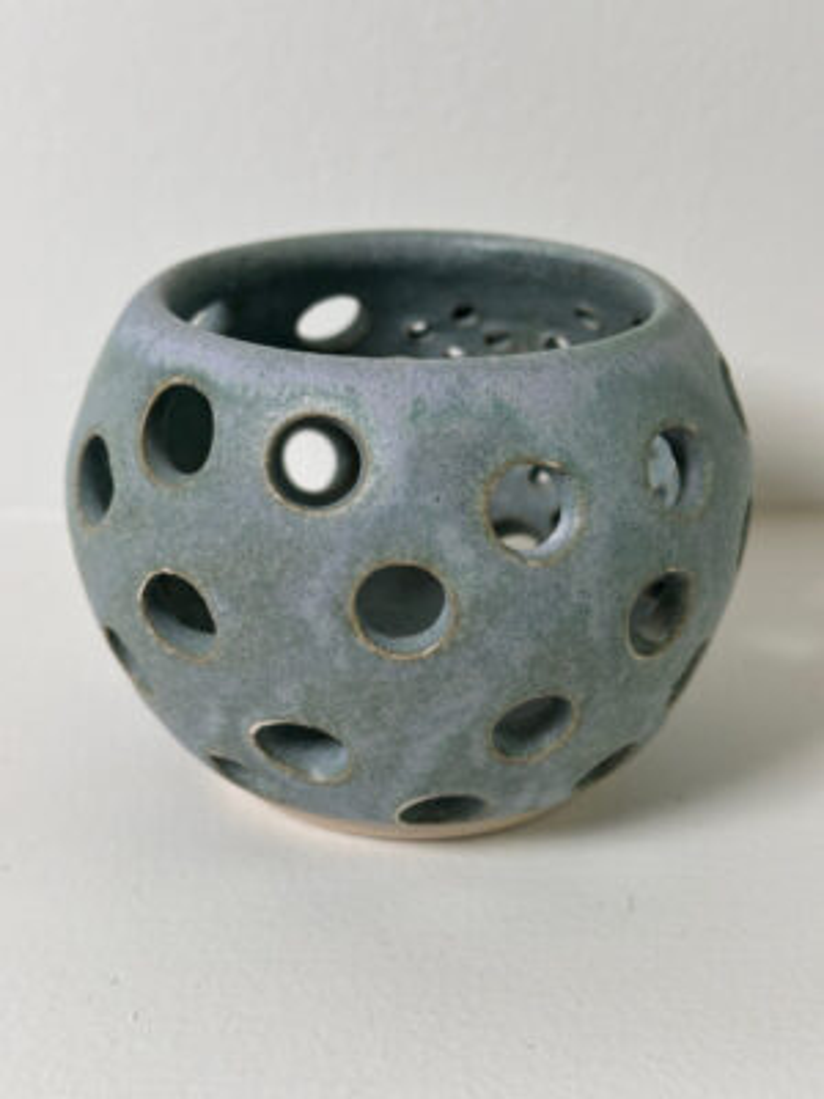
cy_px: 550
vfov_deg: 39.7
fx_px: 1523
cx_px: 412
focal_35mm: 48
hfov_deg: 30.3
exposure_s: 1/121
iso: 80
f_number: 1.78
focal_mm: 6.86
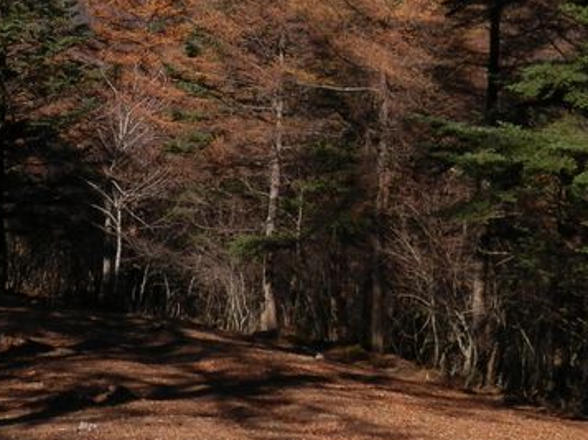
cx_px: 140
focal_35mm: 83
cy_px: 89
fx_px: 1408
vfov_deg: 17.6
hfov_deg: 23.3
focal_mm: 6.6
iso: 80
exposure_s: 1/100
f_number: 10.1
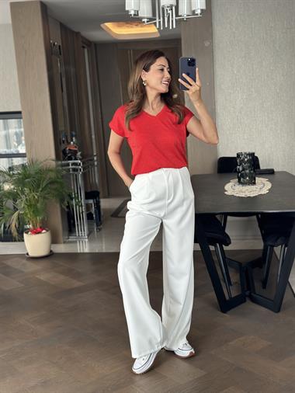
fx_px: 545
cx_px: 148
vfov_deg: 39.6
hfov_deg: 30.3
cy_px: 196
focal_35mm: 48
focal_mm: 6.86
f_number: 1.78
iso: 125
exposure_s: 1/60
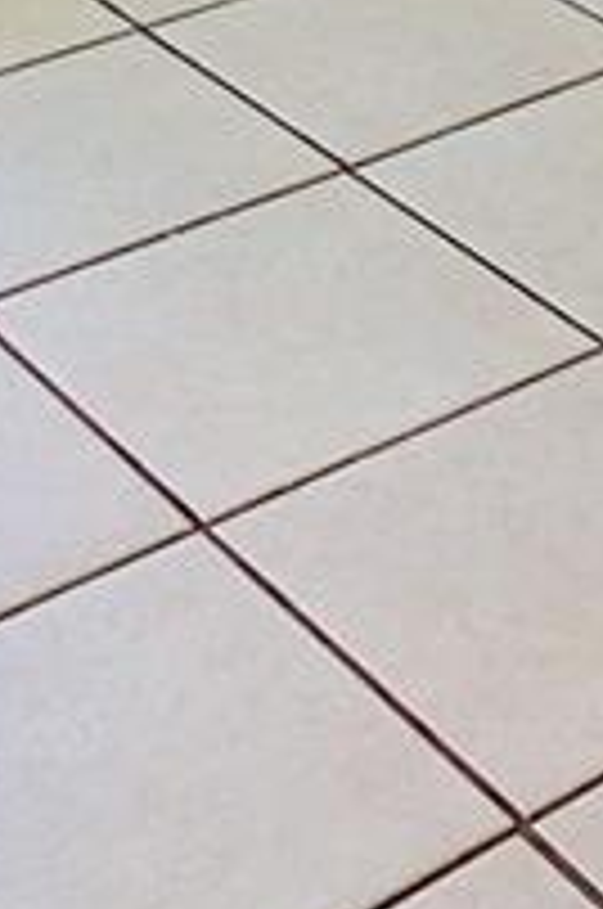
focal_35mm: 103
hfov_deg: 13.1
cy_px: -616
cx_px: 544
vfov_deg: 17.1
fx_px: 2597
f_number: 1.8
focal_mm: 4.25
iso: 32
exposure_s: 1/121
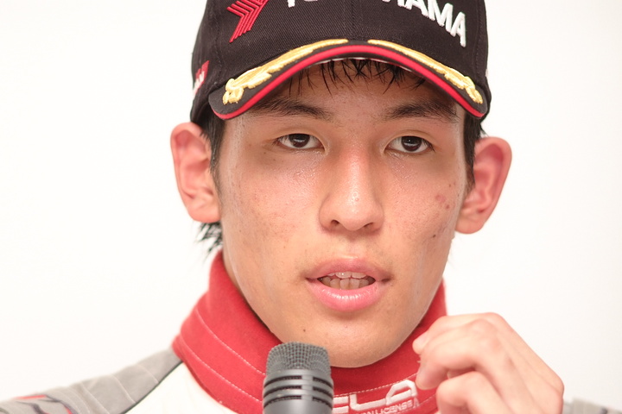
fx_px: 4665
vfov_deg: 5.1
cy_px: 207
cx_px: 311
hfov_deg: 7.6
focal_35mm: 270
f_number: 2.8
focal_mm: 180
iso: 400
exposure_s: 1/250
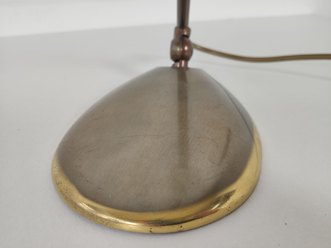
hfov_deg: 67.3
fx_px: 249
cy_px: 124
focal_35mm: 26
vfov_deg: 53.1
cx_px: 166
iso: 134
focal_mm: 4.75
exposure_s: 1/100
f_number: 1.75
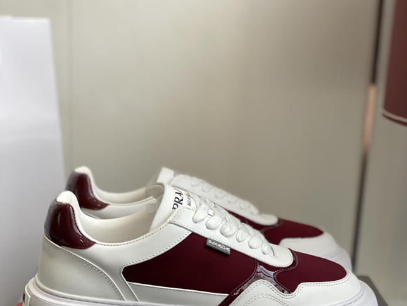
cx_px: 204
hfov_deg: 27.8
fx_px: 823
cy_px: 267
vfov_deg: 20.7
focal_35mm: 70
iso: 20
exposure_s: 1/136
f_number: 2
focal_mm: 6
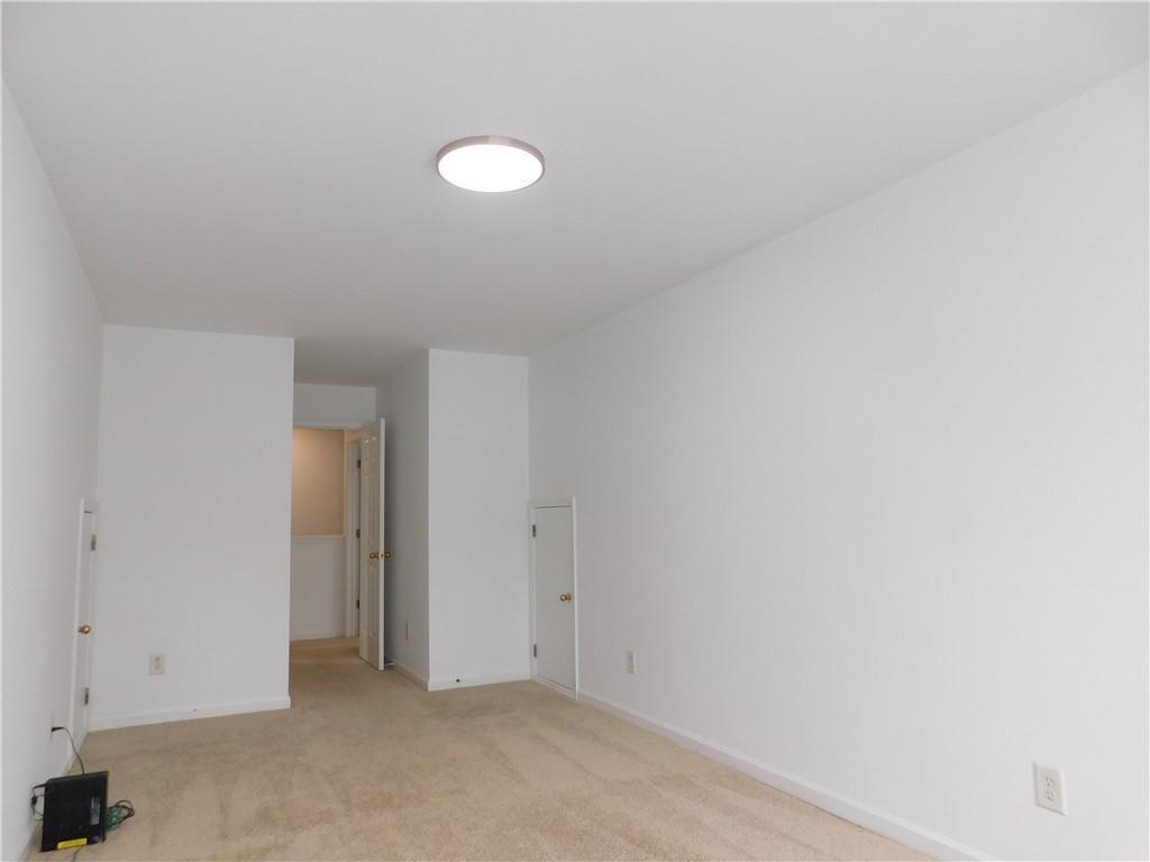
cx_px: 575
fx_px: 764
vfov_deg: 58.9
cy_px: 431
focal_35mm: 23
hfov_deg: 73.9
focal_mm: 4
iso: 125
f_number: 3
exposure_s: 1/40
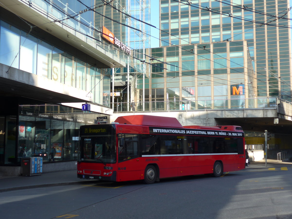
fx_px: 388
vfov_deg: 31.5
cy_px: 110
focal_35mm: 46
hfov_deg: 41.2
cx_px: 146
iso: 80
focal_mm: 9.5
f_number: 3
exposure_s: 1/400
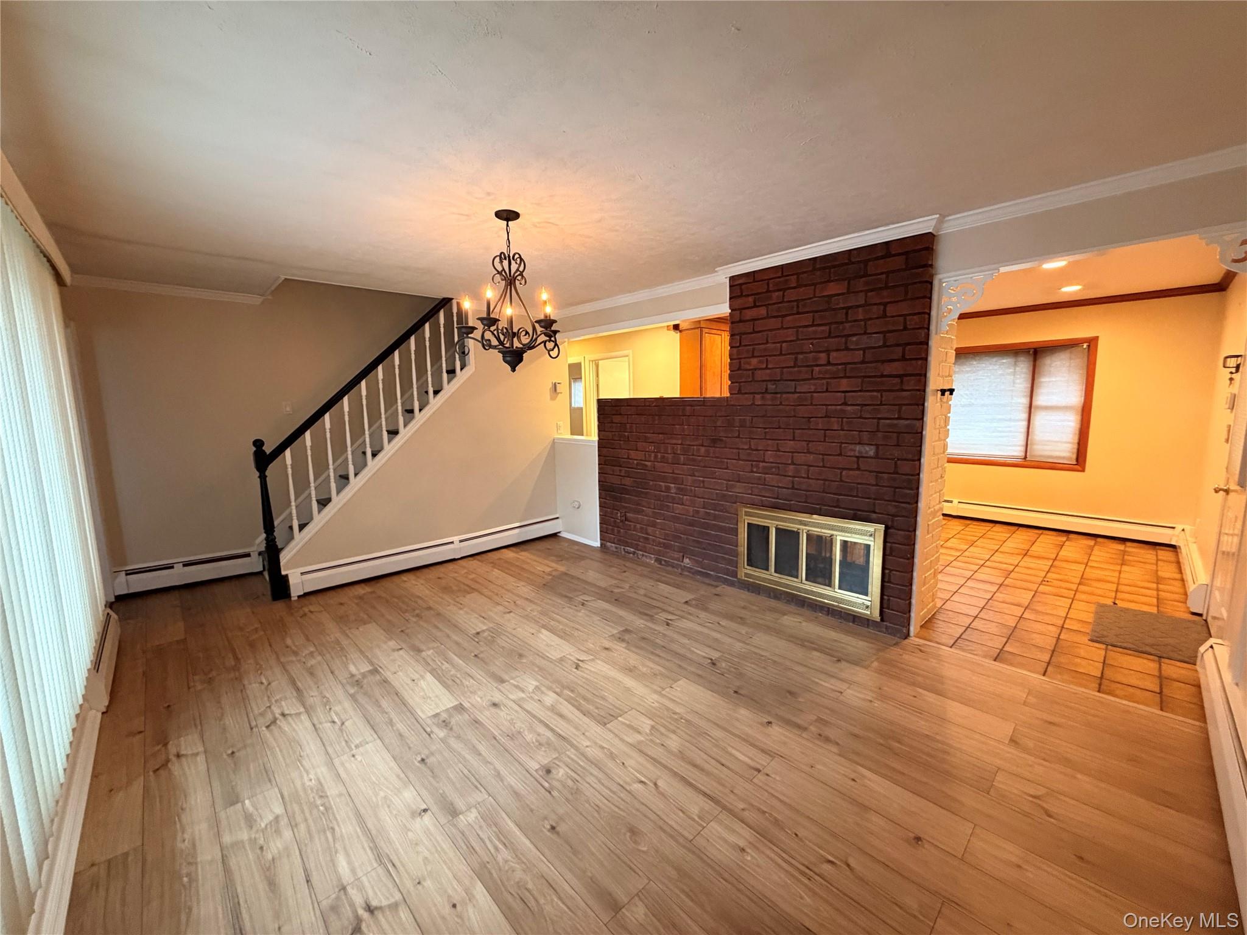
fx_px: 504
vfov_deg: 85.7
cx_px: 624
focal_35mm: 14
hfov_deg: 102.1
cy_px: 468
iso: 400
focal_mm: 2.22
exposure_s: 1/60
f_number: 2.2
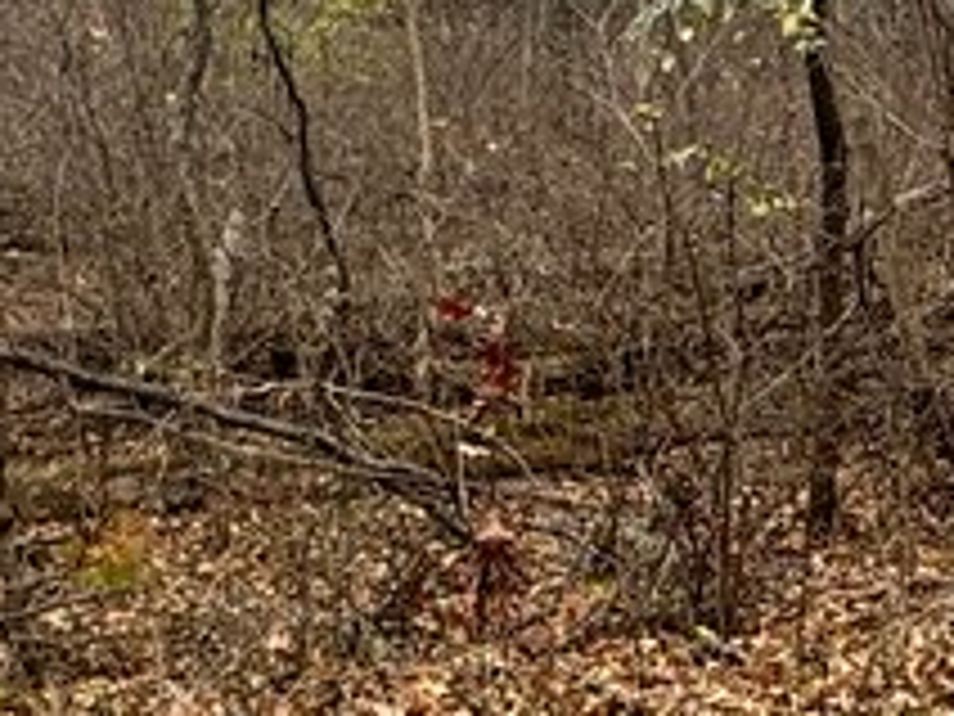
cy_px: 426
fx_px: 2756
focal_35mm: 100
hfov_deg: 19.4
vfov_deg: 14.8
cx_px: 799
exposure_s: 1/99
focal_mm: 2.22
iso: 50
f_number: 2.2
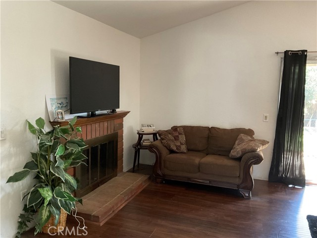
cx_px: 158
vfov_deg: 48.2
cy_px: 119
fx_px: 266
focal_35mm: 29
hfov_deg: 61.7
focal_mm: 3
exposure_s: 1/40
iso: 320
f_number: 1.8
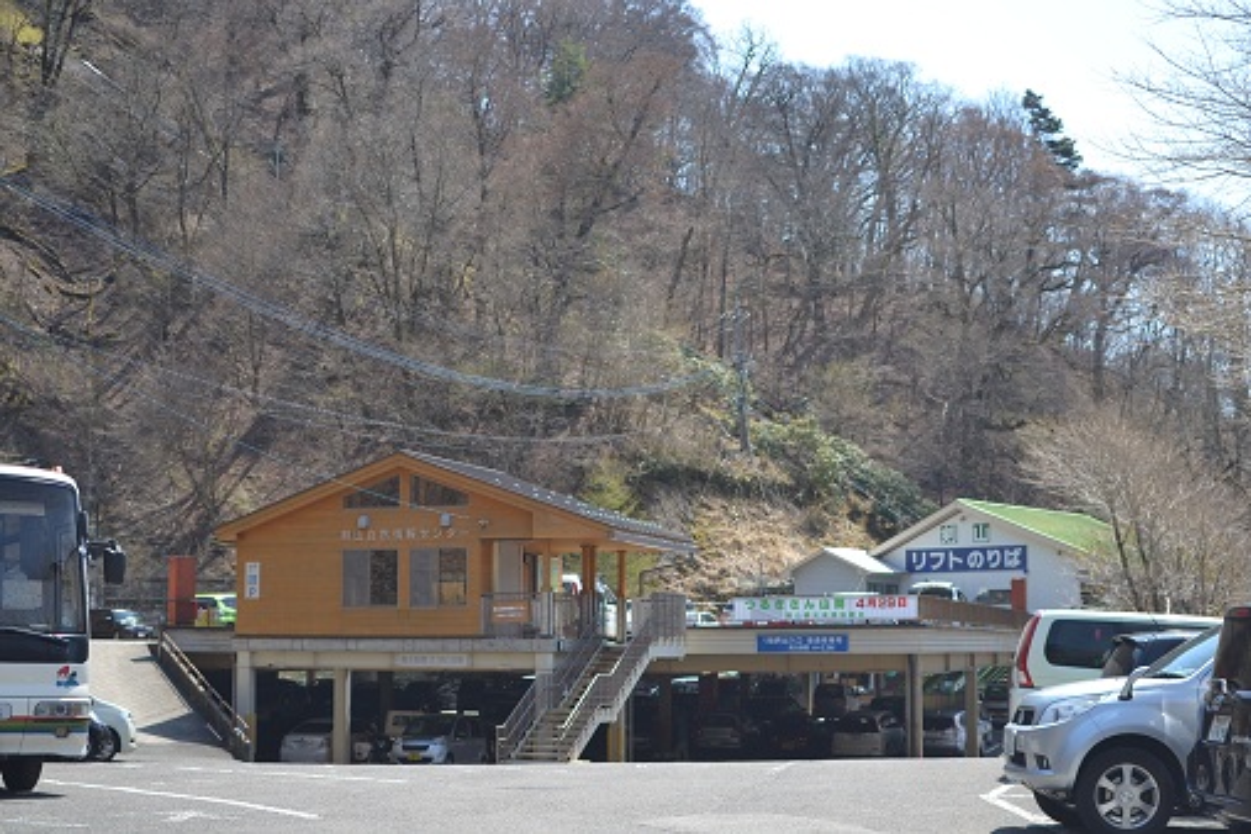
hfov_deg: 37.9
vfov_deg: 25.8
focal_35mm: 52
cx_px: 626
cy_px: 417
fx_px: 1824
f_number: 2.8
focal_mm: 35
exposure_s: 1/800
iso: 100
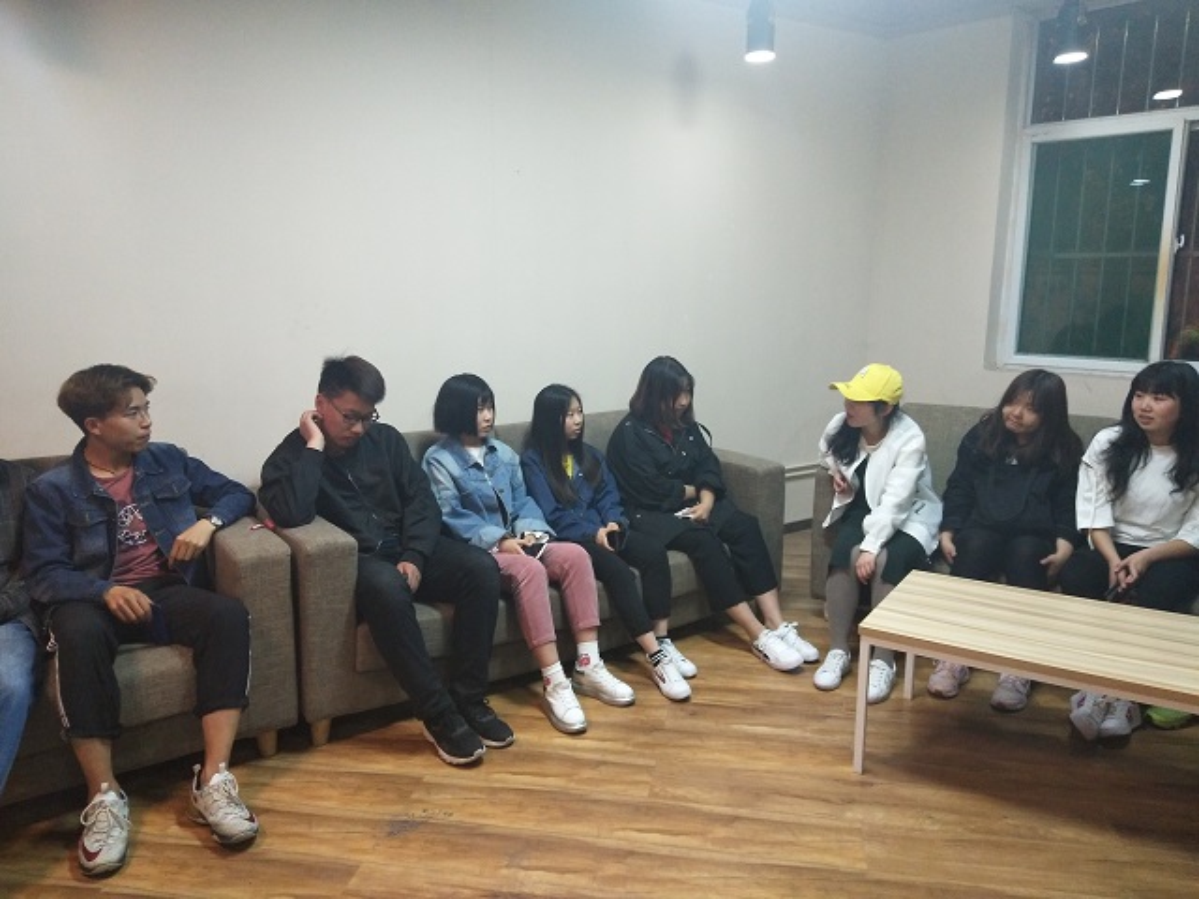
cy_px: 450
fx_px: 901
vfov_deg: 53.1
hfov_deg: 67.3
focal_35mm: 26
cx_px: 600
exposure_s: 1/33.3
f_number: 2
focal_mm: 3.88
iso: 250
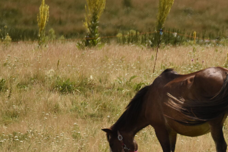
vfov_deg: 1.3
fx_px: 6967
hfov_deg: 1.9
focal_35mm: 1100
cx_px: 244
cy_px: 144
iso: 400
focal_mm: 300
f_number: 5.6
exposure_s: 1/2000
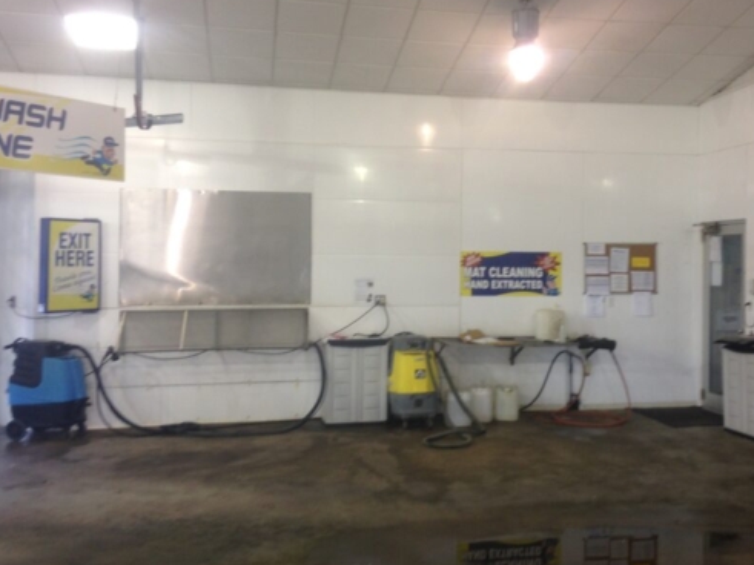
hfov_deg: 43.7
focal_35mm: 43
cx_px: 442
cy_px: 263
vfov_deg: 33.6
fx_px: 936
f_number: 2.4
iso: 50
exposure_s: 1/30
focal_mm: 4.12
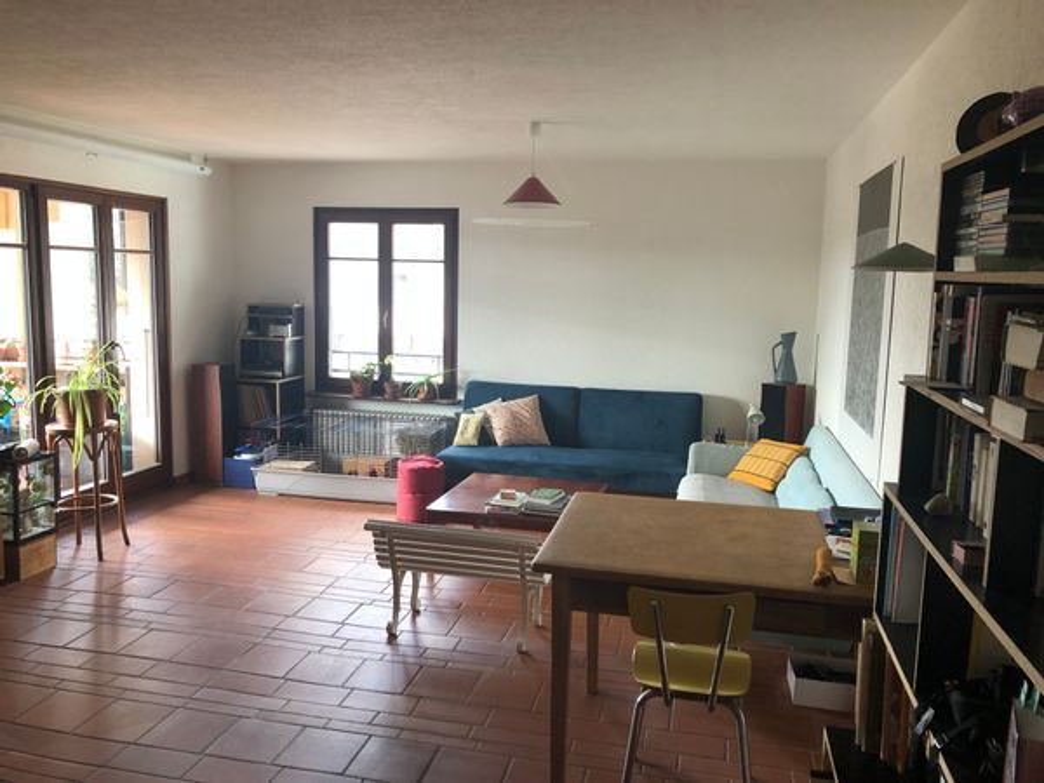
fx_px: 844
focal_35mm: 28
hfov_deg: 63.4
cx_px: 522
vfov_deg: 49.7
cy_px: 392
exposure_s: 1/30
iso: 40
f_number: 1.8
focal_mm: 3.99
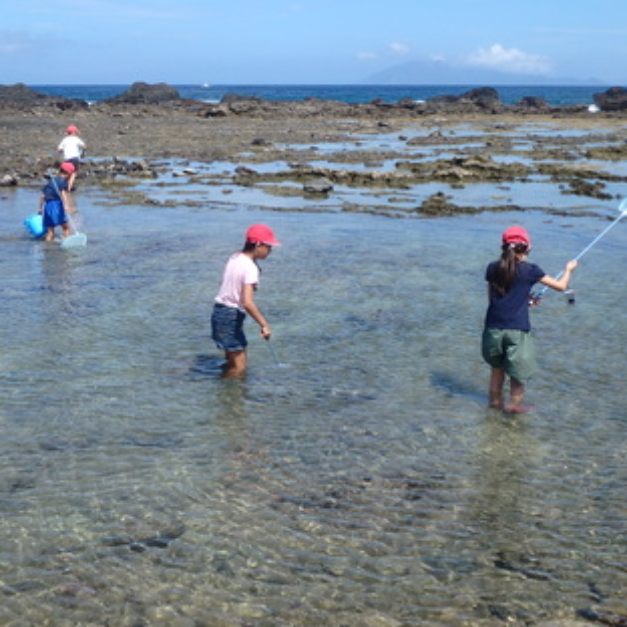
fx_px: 1045
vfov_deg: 33.3
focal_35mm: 51
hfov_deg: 33.4
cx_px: 289
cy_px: 252
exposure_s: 1/640
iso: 125
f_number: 5
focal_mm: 6.4
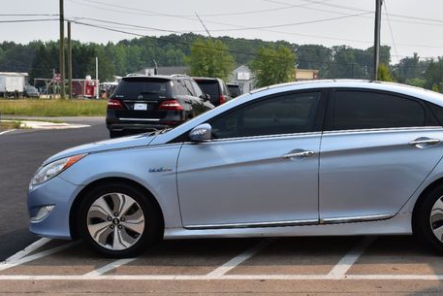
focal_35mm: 57
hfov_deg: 34.8
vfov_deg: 23.9
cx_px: 300
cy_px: 177
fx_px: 698
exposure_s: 1/500
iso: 280
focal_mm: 27
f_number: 11
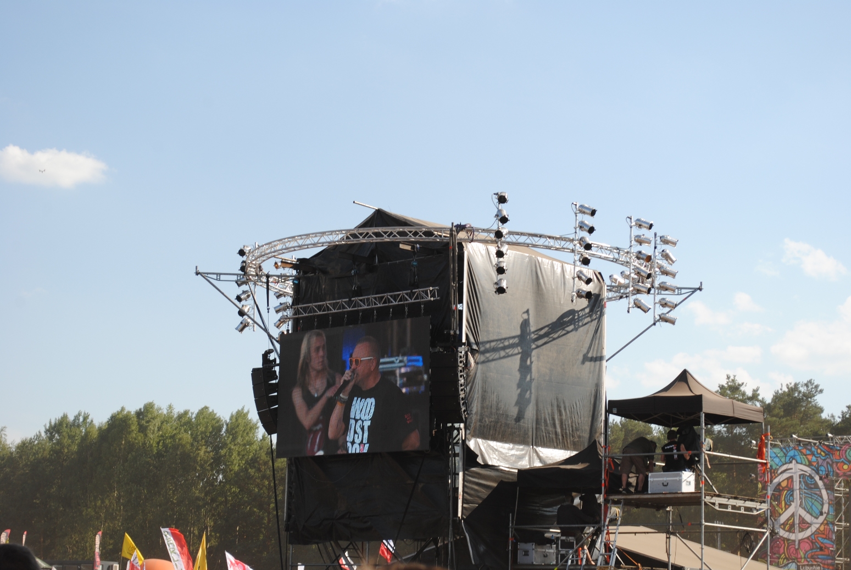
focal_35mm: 82
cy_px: 285
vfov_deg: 16.6
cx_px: 426
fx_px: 1953
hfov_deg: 24.6
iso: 100
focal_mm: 55
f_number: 8
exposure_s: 1/250
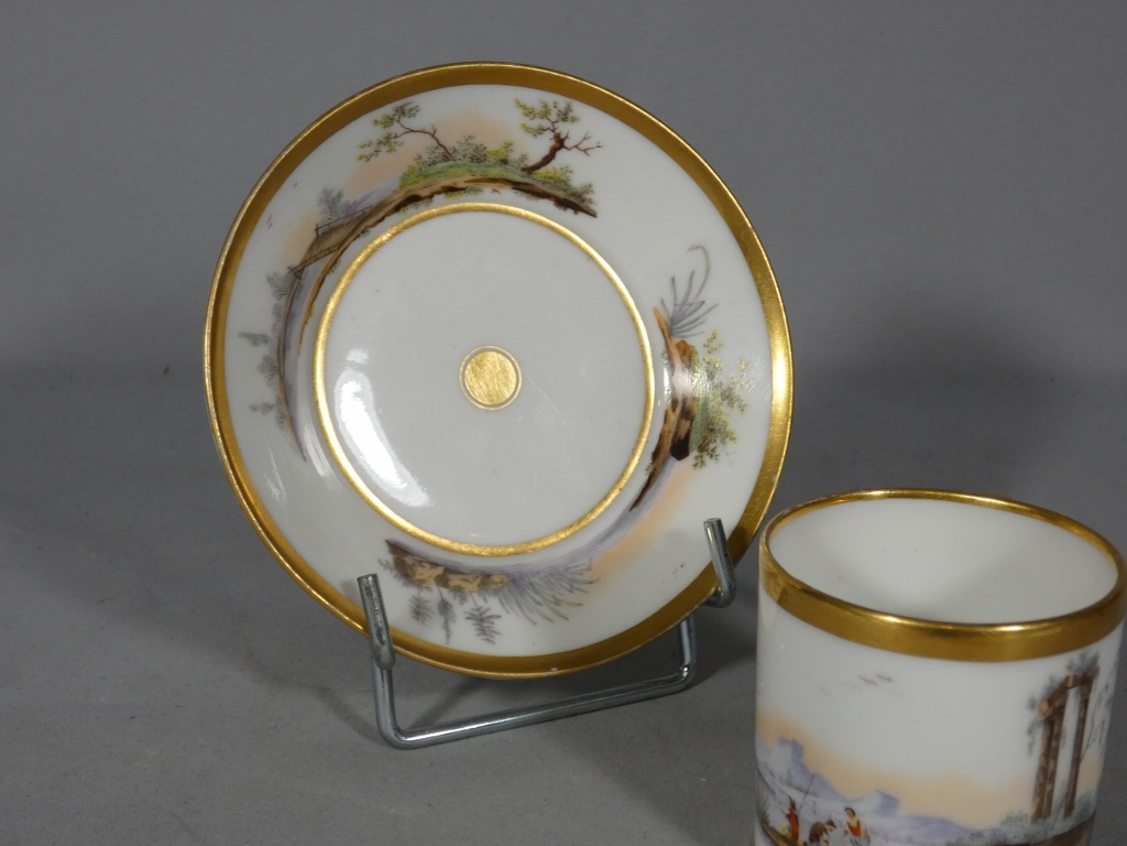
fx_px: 1400
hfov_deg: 43.9
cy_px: 423
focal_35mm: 43
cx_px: 564
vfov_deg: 33.6
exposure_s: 1/125
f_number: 3.7
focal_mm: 7.8
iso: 200
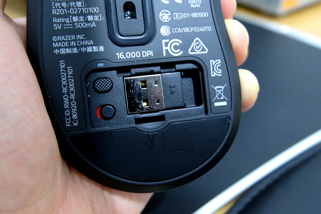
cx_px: 144
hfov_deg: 57.1
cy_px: 116
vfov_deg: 40.0
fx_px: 294
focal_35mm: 33
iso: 4000
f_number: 4
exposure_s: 1/30
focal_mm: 16
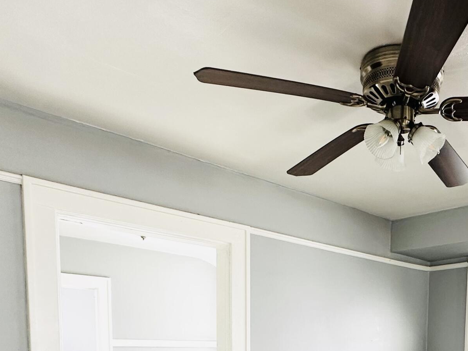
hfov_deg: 48.9
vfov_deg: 34.5
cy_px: 395
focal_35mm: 35
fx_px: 473
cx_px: 389
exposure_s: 1/99
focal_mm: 2.22
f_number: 2.2
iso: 160
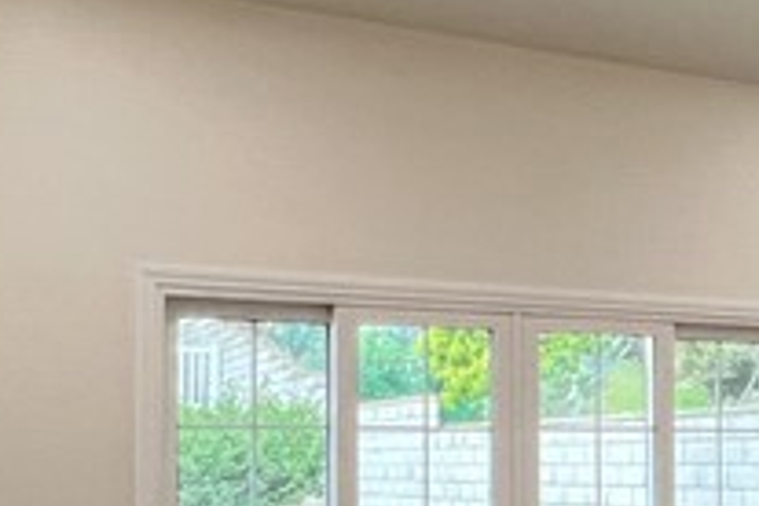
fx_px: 1412
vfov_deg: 20.0
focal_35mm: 67
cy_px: 429
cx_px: 942
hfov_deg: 26.3
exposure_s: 1/120
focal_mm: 1.57
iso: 250
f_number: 1.8
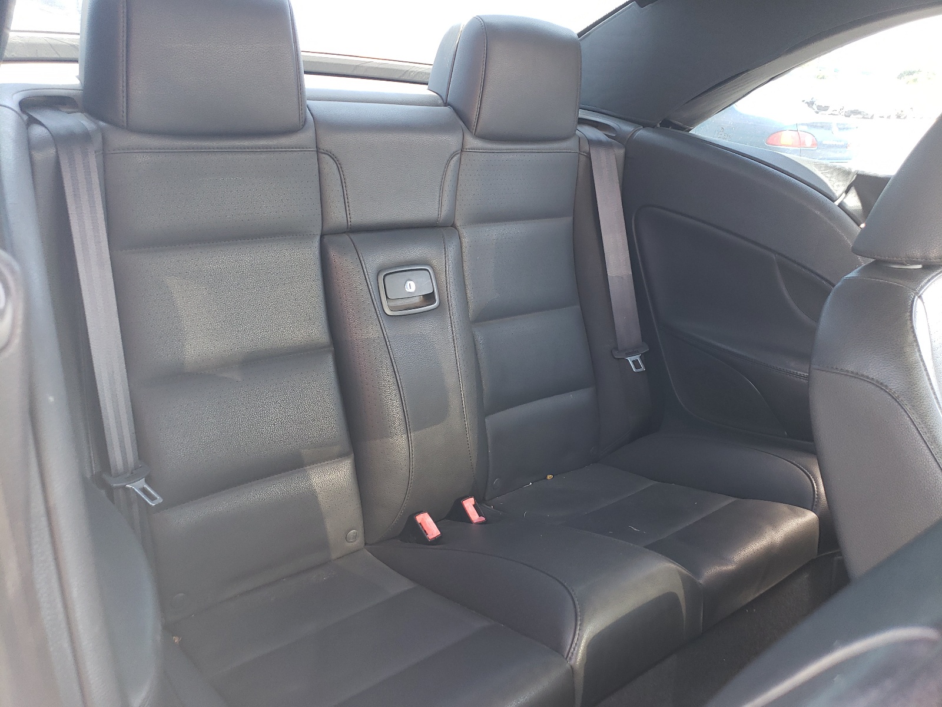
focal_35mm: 26
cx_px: 471
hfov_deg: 67.3
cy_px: 354
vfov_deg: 53.1
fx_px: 708
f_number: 1.5
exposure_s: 1/50
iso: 69
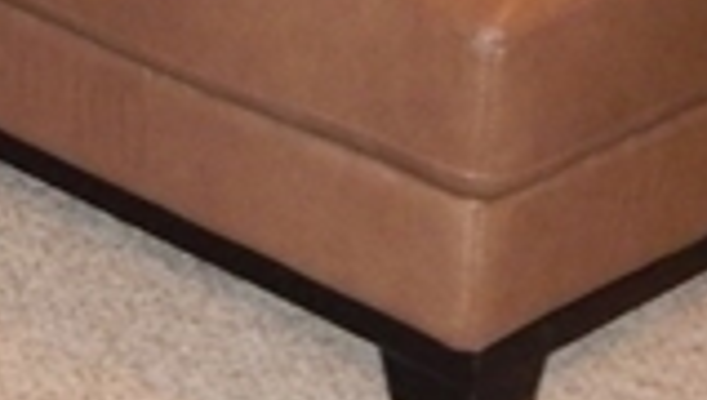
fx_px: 2891
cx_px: -342
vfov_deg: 7.8
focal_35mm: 154
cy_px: -116
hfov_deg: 13.2
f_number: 3
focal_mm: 4
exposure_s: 1/30
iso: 320
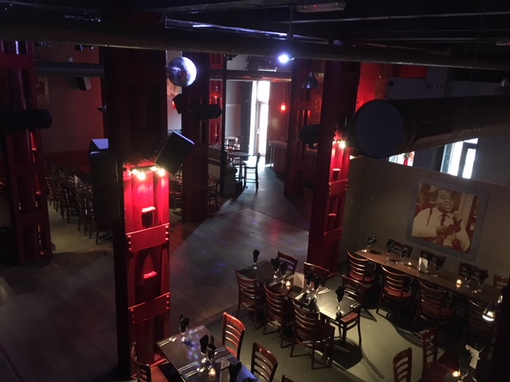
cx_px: 255
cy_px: 191
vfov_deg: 48.2
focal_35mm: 29
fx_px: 427
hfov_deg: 61.7
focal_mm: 4.15
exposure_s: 1/17
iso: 500
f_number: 2.2
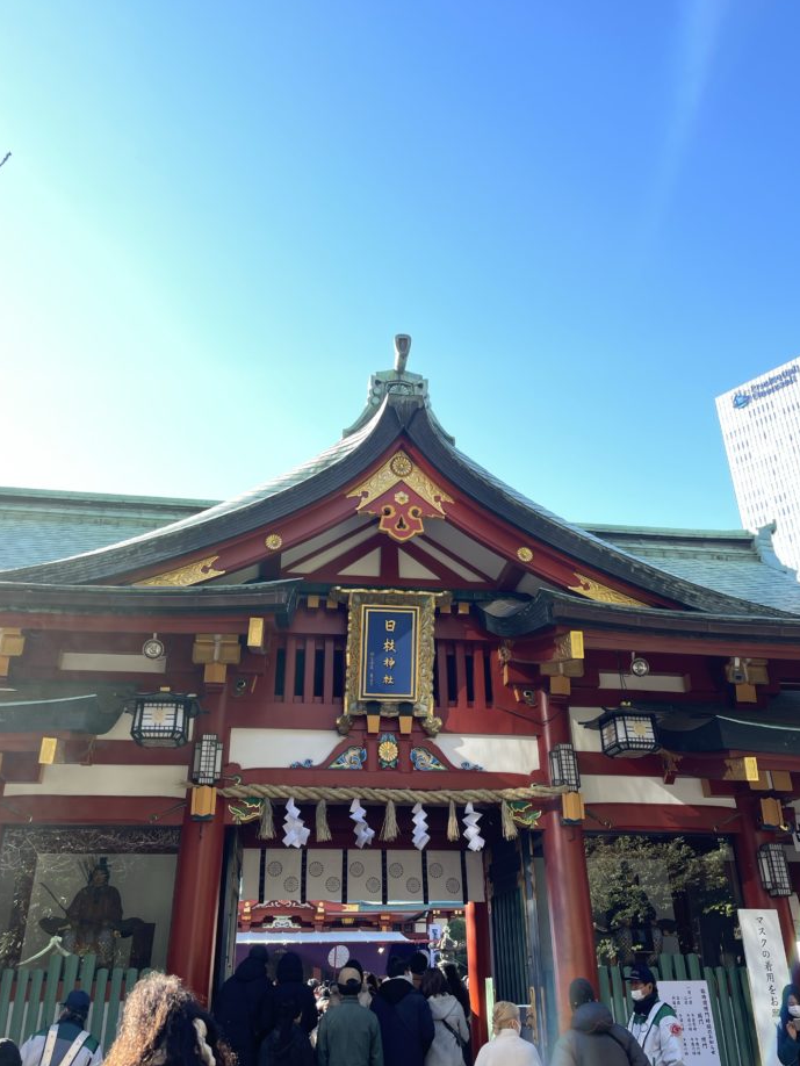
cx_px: 385
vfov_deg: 61.6
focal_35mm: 29
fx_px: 893
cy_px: 528
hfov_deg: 48.2
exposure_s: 1/121
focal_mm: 4.2
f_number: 1.6
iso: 32
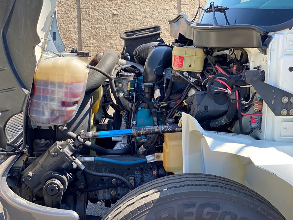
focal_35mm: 52
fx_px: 440
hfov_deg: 36.8
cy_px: 110
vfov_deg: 28.0
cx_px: 146
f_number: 2
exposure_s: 1/300
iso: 20
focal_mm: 6
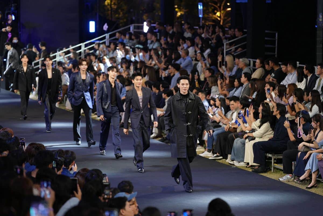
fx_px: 1148
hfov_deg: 16.0
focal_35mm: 128
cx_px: 162
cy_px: 108
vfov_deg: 10.7
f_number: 2.8
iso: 1250
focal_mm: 128
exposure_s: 1/320
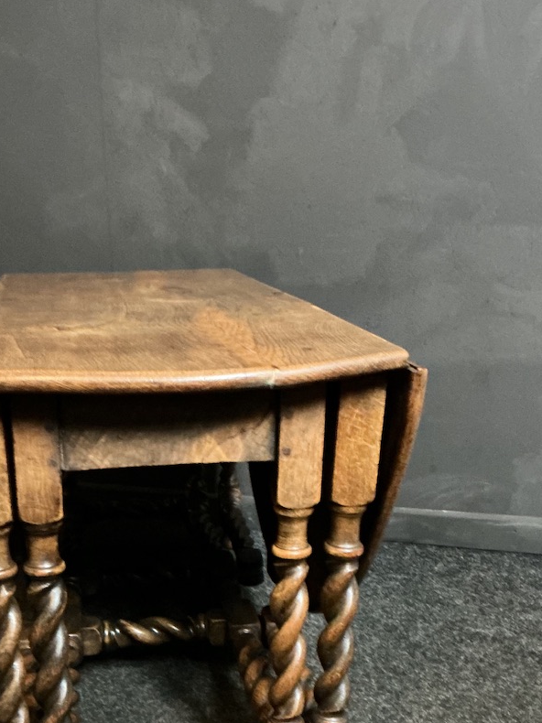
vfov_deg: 39.2
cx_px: 222
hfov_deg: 30.8
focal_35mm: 47
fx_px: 982
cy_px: 558
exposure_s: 1/17
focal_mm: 3
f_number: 1.8
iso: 500
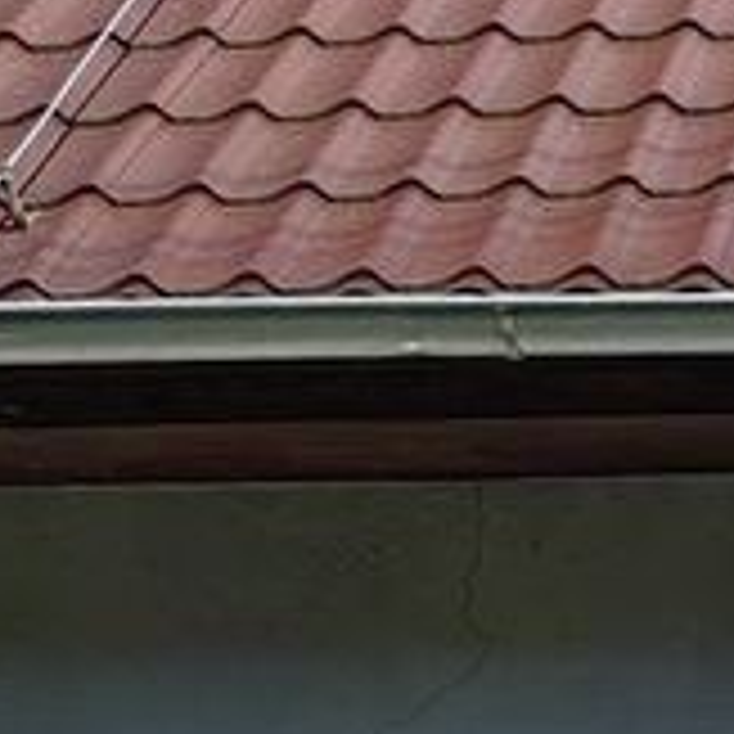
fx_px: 3550
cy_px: 516
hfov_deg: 10.7
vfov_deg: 11.8
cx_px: 1509
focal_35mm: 148
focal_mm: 6.12
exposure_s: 1/1100
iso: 50
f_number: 1.9
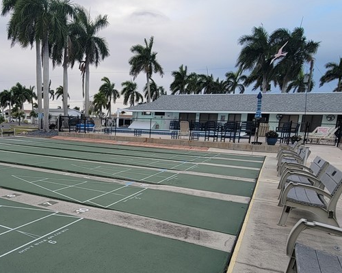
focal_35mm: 26
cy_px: 173
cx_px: 101
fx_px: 263
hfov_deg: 63.5
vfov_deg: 54.2
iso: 50
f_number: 2.2
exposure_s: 1/314
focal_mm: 2.2
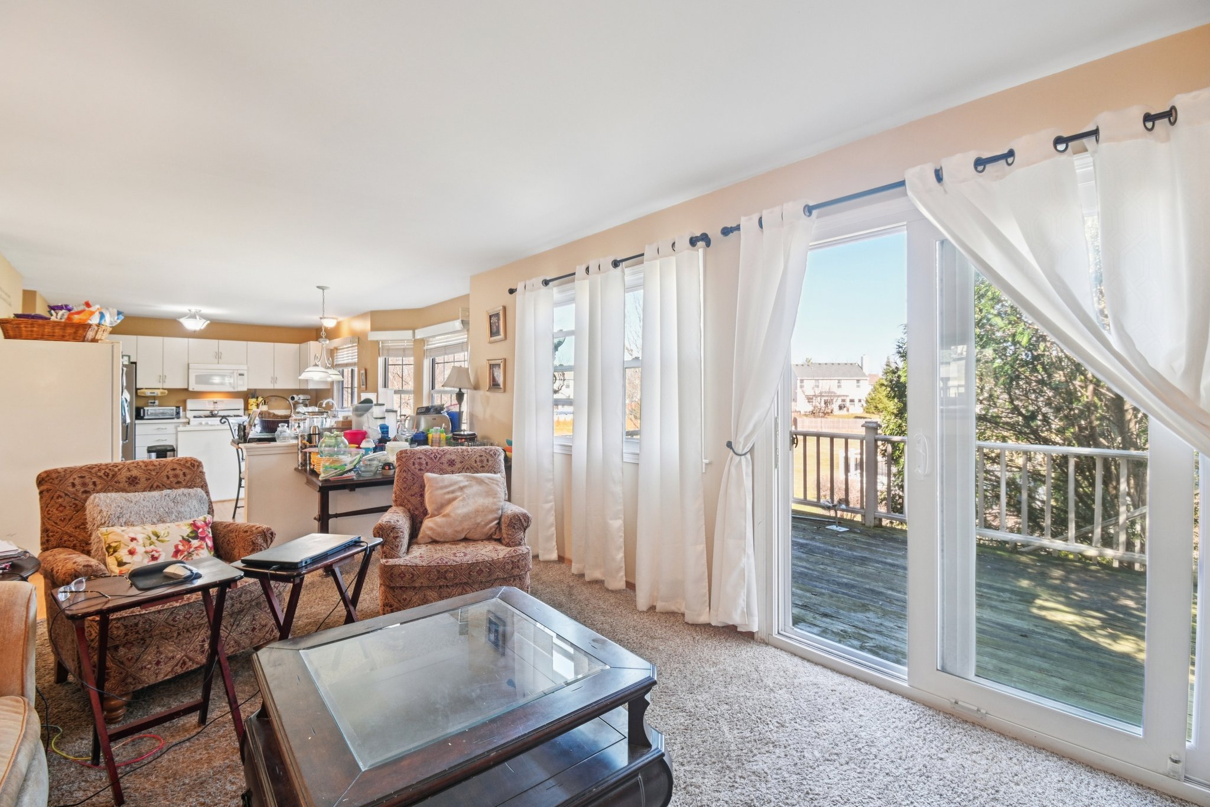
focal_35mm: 15
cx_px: 605
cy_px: 404
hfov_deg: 100.4
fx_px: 504
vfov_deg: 77.3
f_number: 8
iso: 400
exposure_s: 1/15
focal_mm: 10
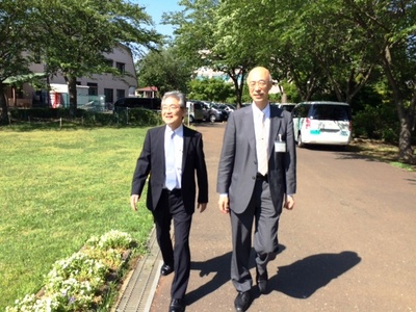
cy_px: 156
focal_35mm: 29
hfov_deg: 61.7
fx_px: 349
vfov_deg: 48.2
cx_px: 208
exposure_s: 1/1001
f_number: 2.2
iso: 32
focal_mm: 4.15
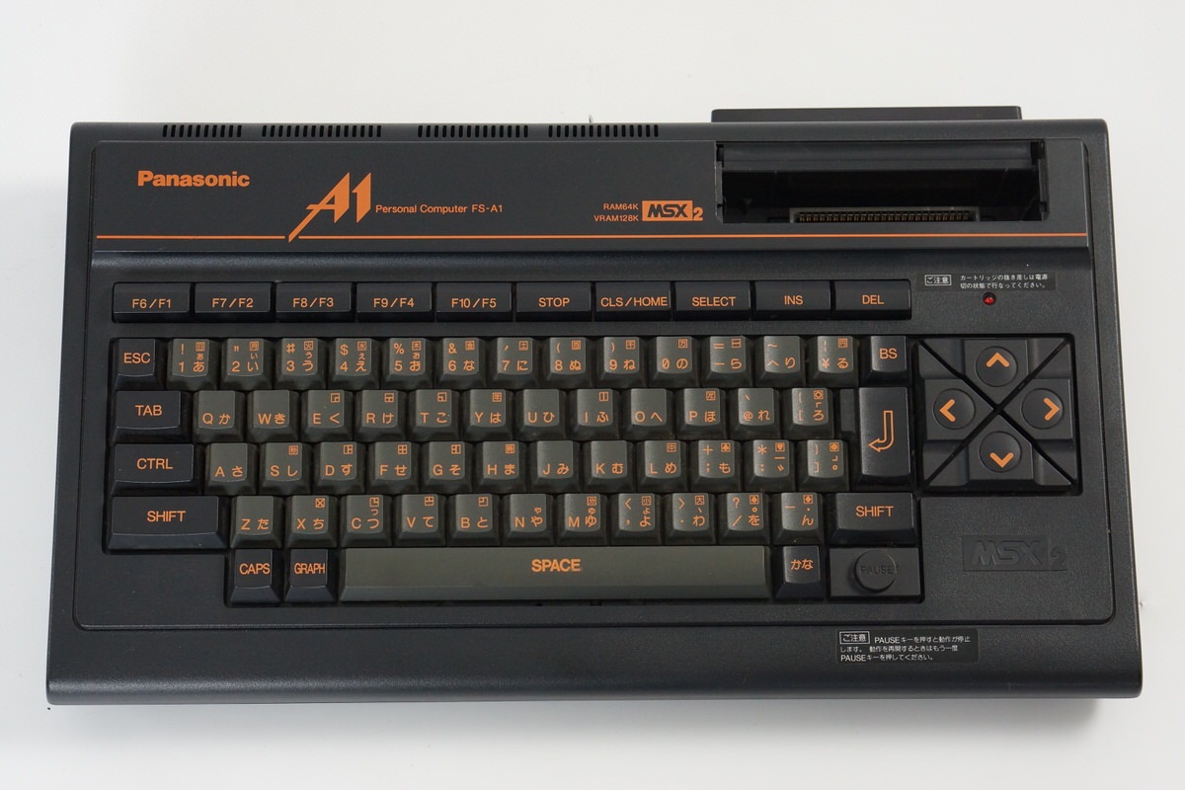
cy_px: 395
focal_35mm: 75
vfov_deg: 18.2
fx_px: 2469
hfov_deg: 27.0
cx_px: 592
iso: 1000
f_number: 6.3
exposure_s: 1/80
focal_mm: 50
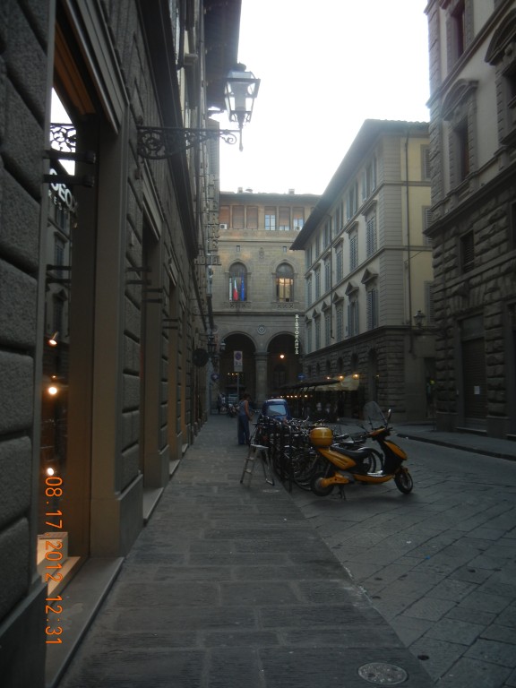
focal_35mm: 30
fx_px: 596
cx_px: 258
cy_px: 344
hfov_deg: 46.8
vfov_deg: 60.0
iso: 160
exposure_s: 1/88.7
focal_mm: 5.4
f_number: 3.5
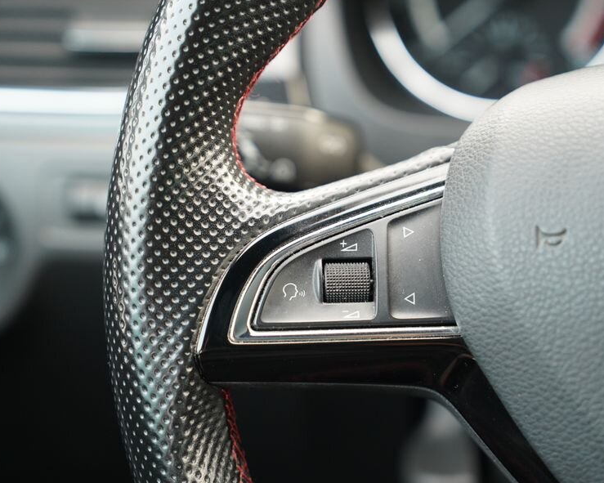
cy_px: 272
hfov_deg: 21.0
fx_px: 1627
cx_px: 354
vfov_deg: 16.9
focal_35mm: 91
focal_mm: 70
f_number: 2.8
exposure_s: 1/80
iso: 1600
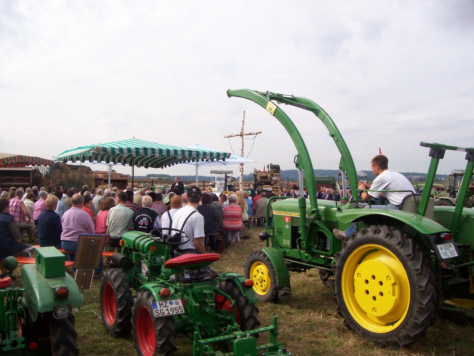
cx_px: 237
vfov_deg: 41.8
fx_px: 466
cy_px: 178
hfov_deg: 54.0
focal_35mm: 34
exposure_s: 1/388
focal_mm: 5.6
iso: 80
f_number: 5.1
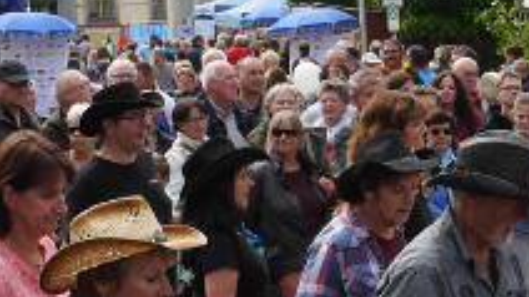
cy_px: 332
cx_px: 437
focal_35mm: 115
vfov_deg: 10.4
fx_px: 1612
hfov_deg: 18.4
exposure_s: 1/320
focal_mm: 14
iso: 200
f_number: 6.3
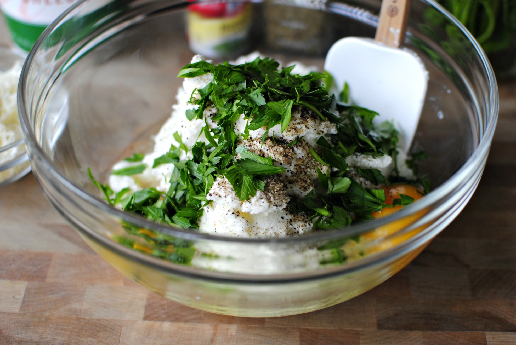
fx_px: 753
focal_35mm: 52
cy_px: 172
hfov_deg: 37.8
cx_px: 258
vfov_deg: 25.8
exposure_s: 1/60
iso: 140
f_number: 2.2
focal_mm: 35
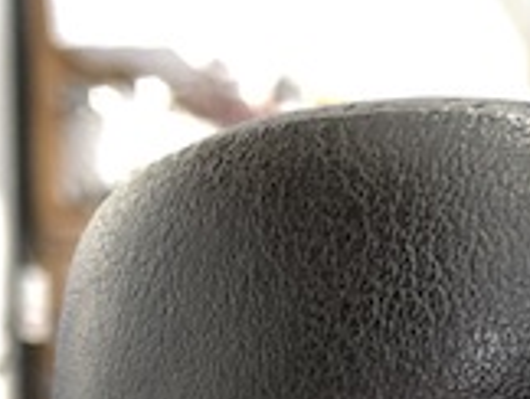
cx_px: 893
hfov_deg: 13.1
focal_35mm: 138
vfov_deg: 10.0
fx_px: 2116
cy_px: 805
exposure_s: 1/33
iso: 40
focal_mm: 4
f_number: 1.8
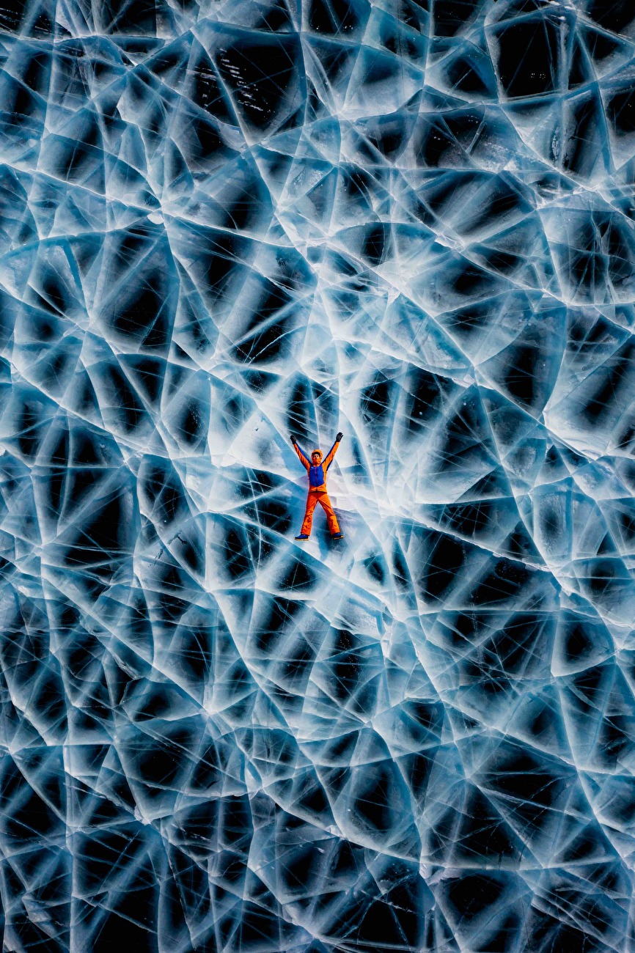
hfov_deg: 46.4
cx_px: 318
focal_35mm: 28
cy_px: 476
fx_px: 741
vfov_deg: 65.5
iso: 100
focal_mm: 10.26
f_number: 7.1
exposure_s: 1/500
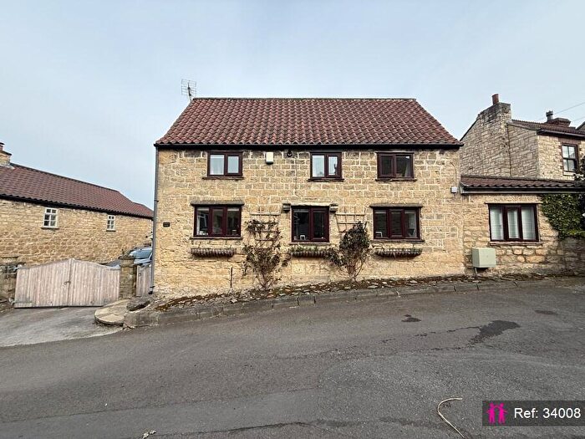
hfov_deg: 102.1
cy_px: 220
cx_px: 292
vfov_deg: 85.7
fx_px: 237
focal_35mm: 14
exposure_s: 1/914
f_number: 2.2
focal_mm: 2.22
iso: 50
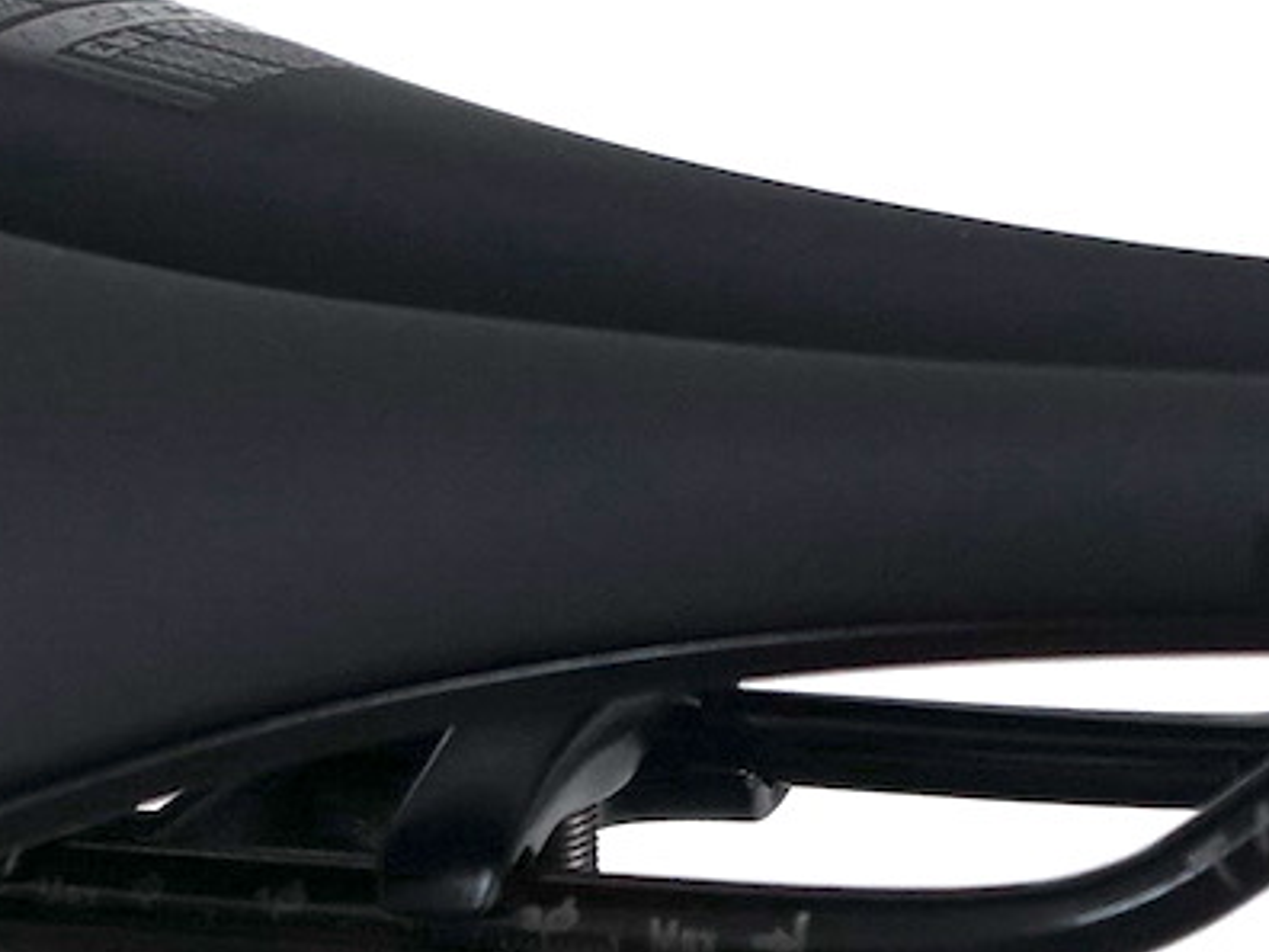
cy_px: 1733
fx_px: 8028
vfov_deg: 6.6
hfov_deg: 9.0
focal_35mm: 219
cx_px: 93
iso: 800
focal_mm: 41
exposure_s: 1/160
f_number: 4.5
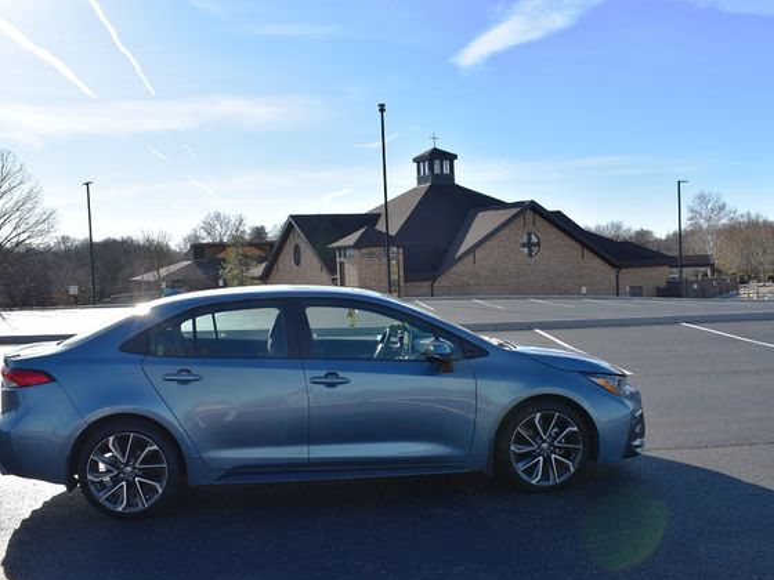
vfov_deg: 42.9
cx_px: 376
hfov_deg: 55.3
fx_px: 738
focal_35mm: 33
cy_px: 293
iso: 100
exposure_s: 1/250
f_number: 8
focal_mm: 20
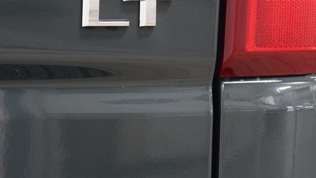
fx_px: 1902
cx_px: 125
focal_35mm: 227
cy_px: 9
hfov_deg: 9.5
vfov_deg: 5.3
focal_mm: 70
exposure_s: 1/30
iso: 1600
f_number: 4
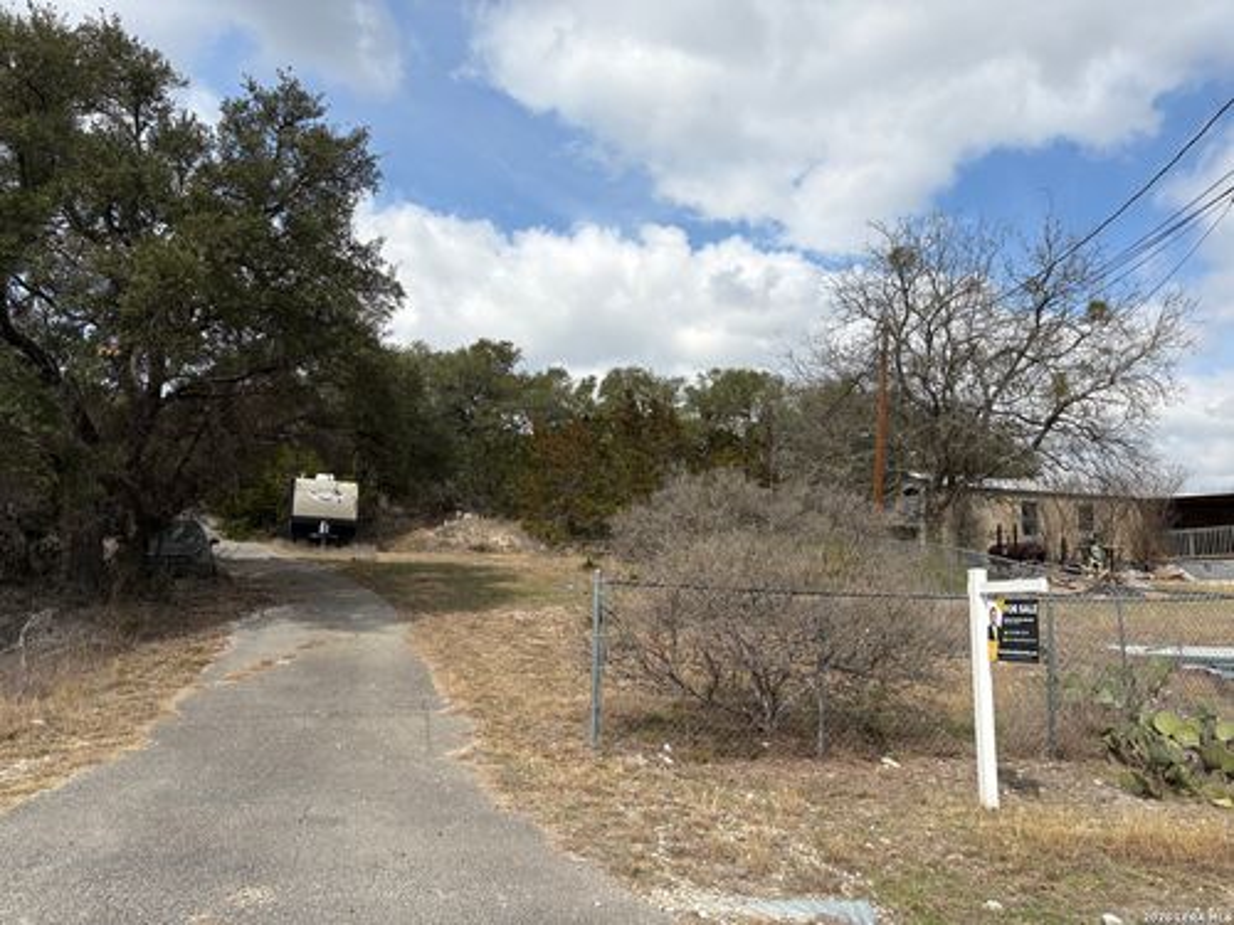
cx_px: 617
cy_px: 462
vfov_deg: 53.1
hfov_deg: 67.3
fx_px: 927
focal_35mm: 26
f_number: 1.6
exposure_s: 1/4329
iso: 50
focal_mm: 5.96
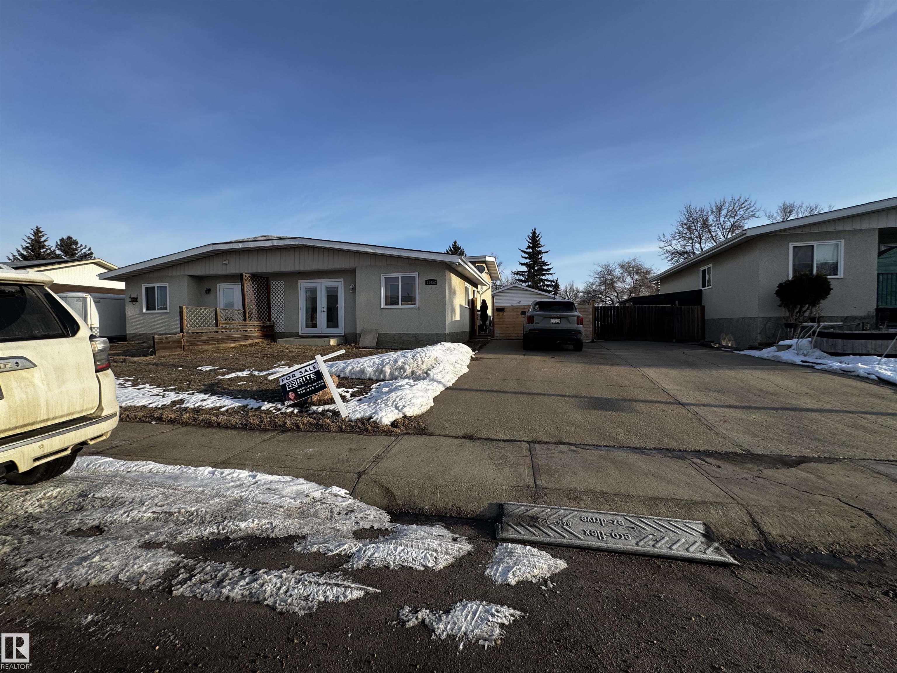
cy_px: 336
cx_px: 448
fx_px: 363
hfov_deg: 102.1
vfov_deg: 85.7
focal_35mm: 14
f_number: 2.2
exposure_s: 1/1506
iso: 50
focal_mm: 2.22
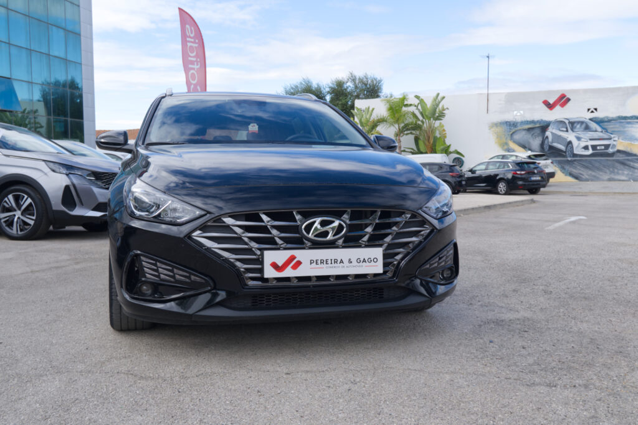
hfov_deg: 57.2
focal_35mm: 33
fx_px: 585
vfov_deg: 40.0
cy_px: 212
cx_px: 319
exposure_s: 1/100
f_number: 9
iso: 160
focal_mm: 22.1
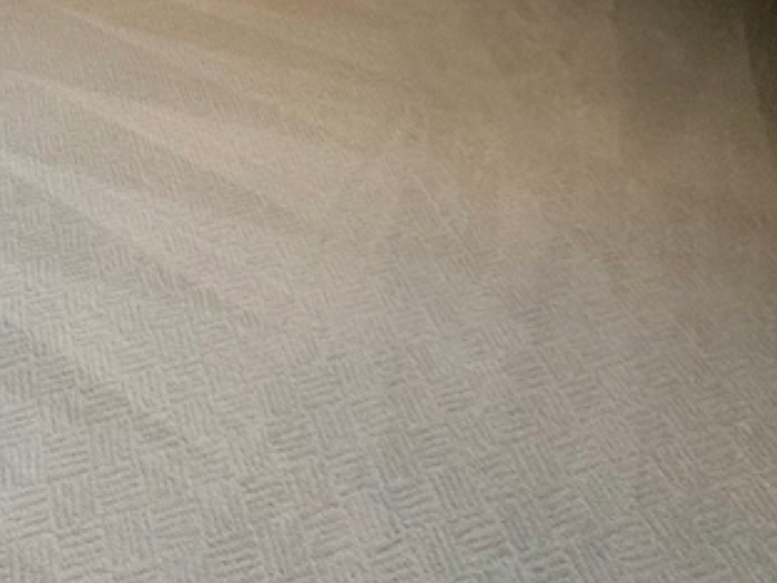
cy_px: -321
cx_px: 142
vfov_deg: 23.9
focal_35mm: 46
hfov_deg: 39.4
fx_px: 1033
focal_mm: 2.22
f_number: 2.2
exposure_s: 1/120
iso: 320
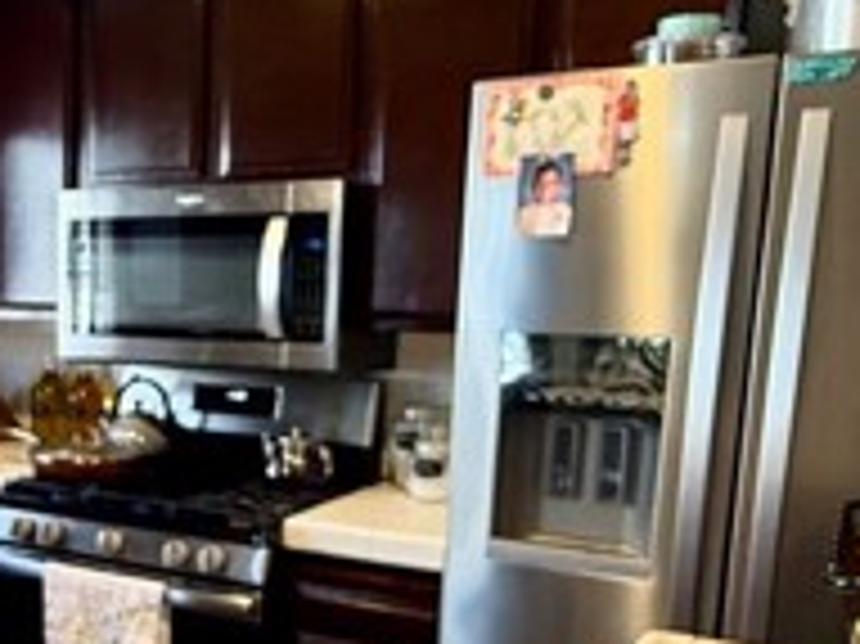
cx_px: 117
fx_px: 1167
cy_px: 491
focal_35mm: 47
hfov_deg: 38.2
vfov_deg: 30.3
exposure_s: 1/60
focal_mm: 2.22
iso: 200
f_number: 2.2
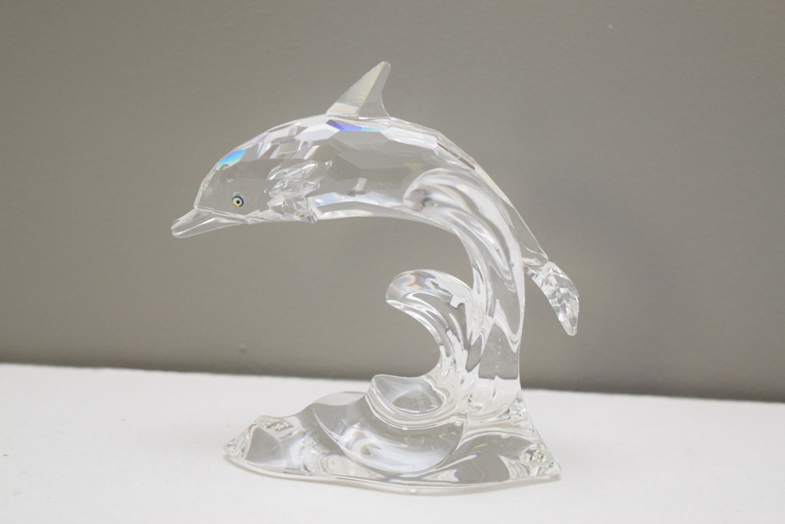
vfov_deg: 16.6
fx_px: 1799
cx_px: 392
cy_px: 262
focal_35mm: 82
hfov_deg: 24.6
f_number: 5.6
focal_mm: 55
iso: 2500
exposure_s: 1/60
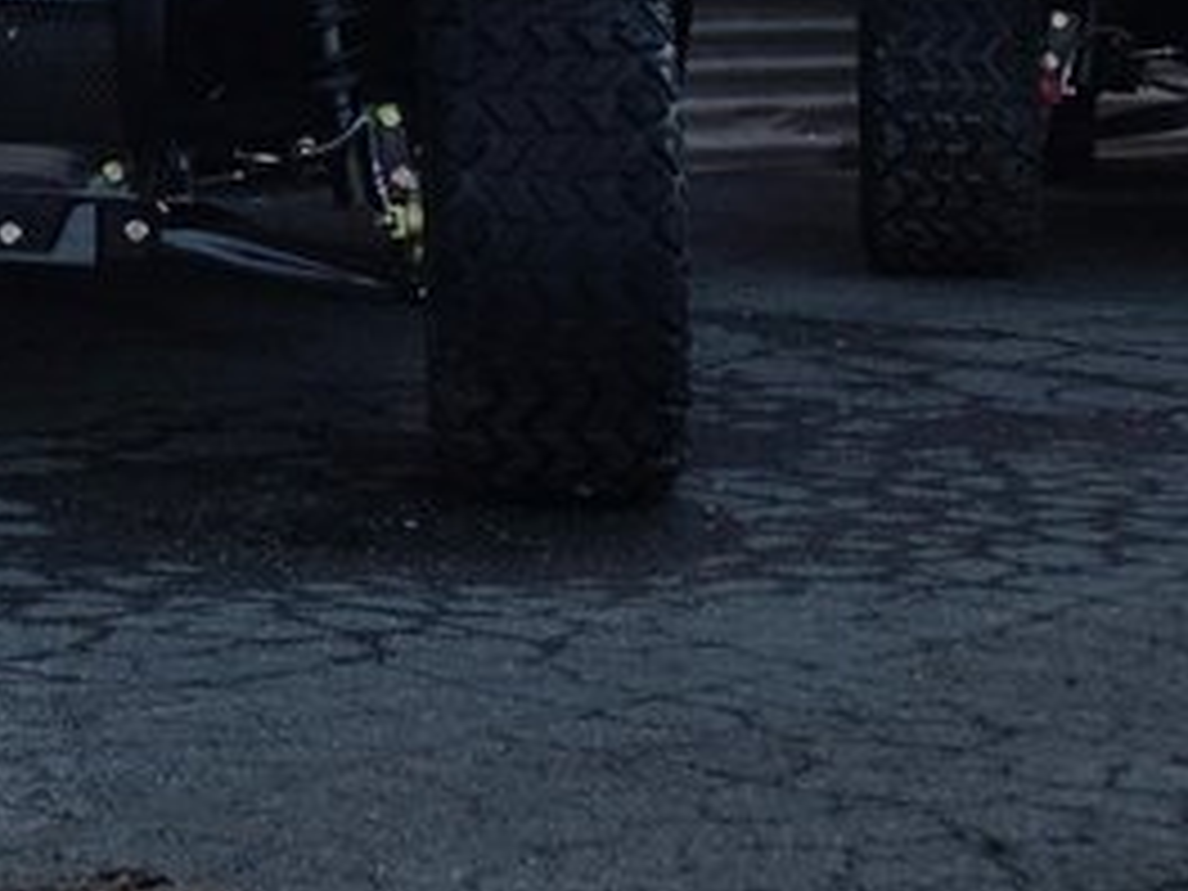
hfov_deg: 14.2
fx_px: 4530
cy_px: -655
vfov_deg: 10.6
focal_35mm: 132
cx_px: -439
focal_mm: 6.3
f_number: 1.7
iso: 80
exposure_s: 1/7626
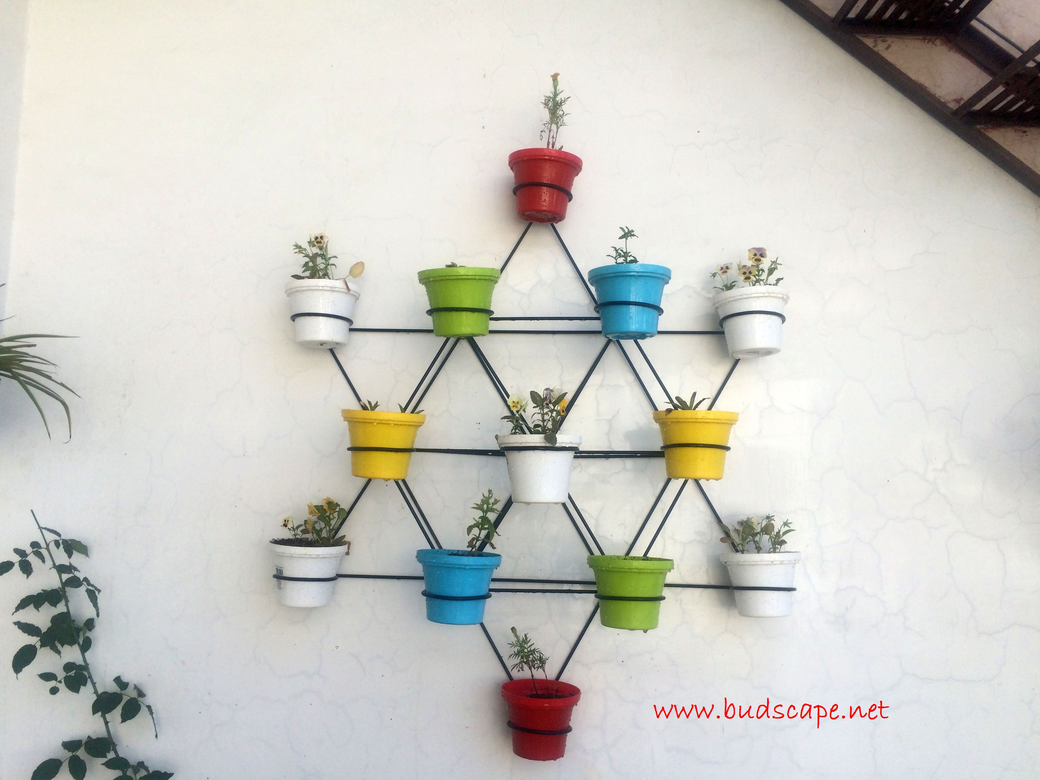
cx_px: 520
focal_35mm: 29
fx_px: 871
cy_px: 390
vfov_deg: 48.2
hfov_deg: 61.7
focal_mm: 4.15
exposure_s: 1/838
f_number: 2.2
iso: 32
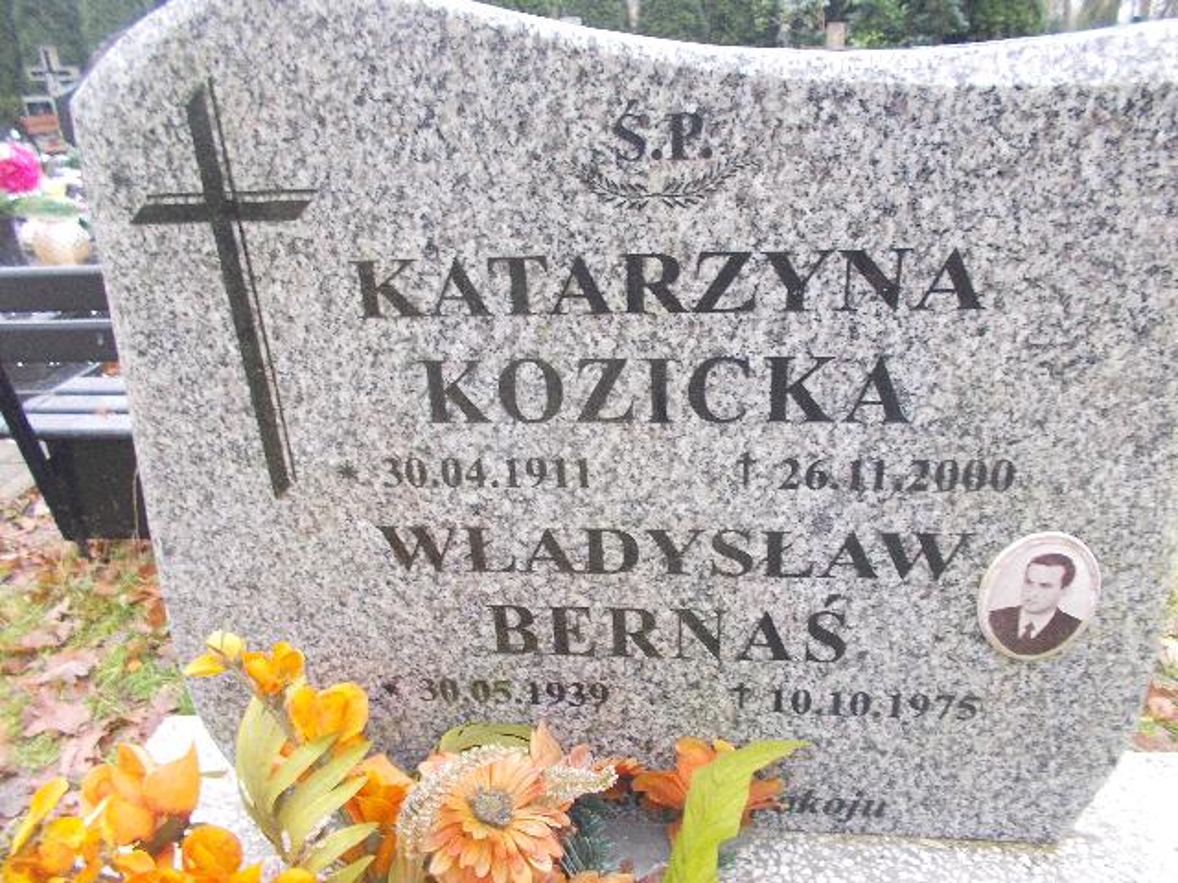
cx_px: 589
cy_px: 442
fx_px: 885
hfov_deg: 67.3
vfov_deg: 53.1
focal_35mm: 26
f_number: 3.2
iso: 160
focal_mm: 4.6
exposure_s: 1/25
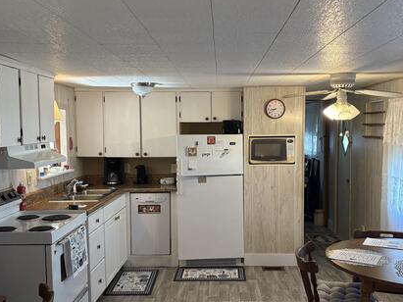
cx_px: 227
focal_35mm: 38
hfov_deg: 48.9
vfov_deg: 37.7
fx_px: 442
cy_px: 163
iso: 160
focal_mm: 5.96
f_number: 1.6
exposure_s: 1/60
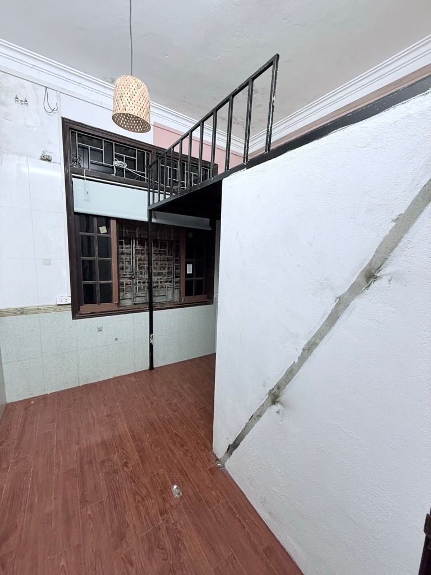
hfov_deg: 85.7
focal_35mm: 14
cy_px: 288
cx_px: 216
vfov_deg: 102.1
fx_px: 232
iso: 250
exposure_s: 1/100
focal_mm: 2.22
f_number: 2.2
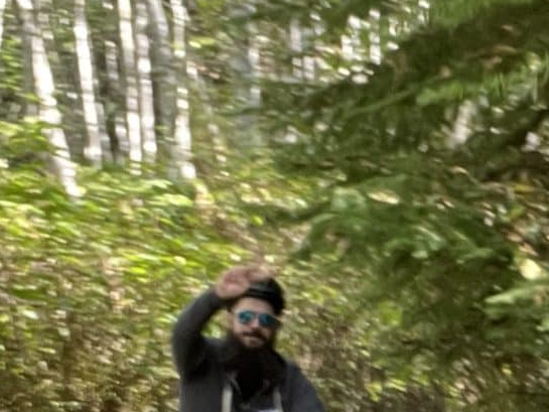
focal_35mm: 108
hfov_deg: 17.6
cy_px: 475
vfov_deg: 13.4
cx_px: 605
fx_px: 1713
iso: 125
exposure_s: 1/55
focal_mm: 2.71
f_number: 2.2
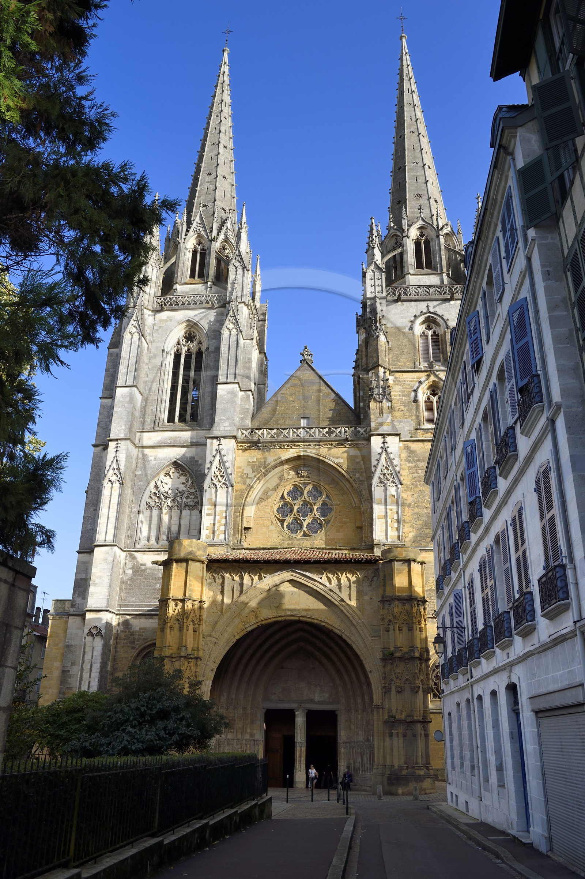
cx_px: 292
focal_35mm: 29
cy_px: 440
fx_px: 707
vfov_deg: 63.7
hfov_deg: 44.9
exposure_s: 1/250
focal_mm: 29
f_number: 10
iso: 200
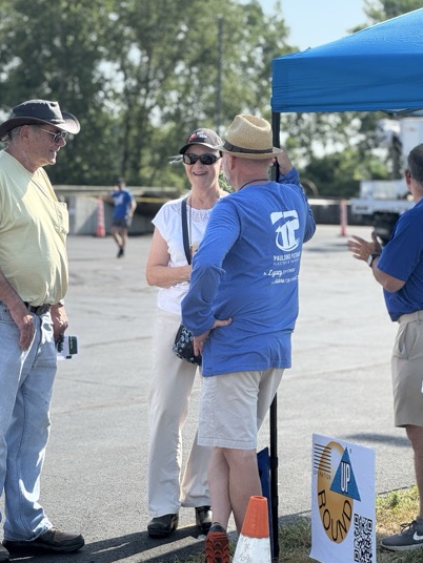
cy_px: 263
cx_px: 182
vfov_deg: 21.3
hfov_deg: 16.1
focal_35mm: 92
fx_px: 1499
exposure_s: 1/328
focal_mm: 9
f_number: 2.8
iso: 25
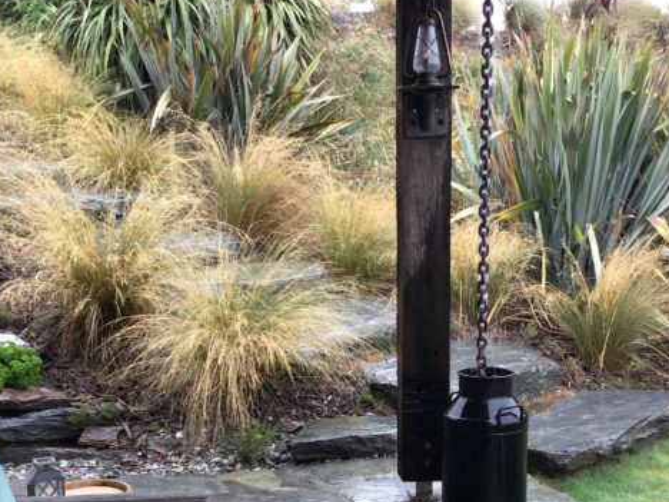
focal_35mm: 53
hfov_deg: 36.1
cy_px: 342
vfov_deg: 27.3
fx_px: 1024
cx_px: 377
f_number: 2.4
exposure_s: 1/50
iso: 32
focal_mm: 3.3
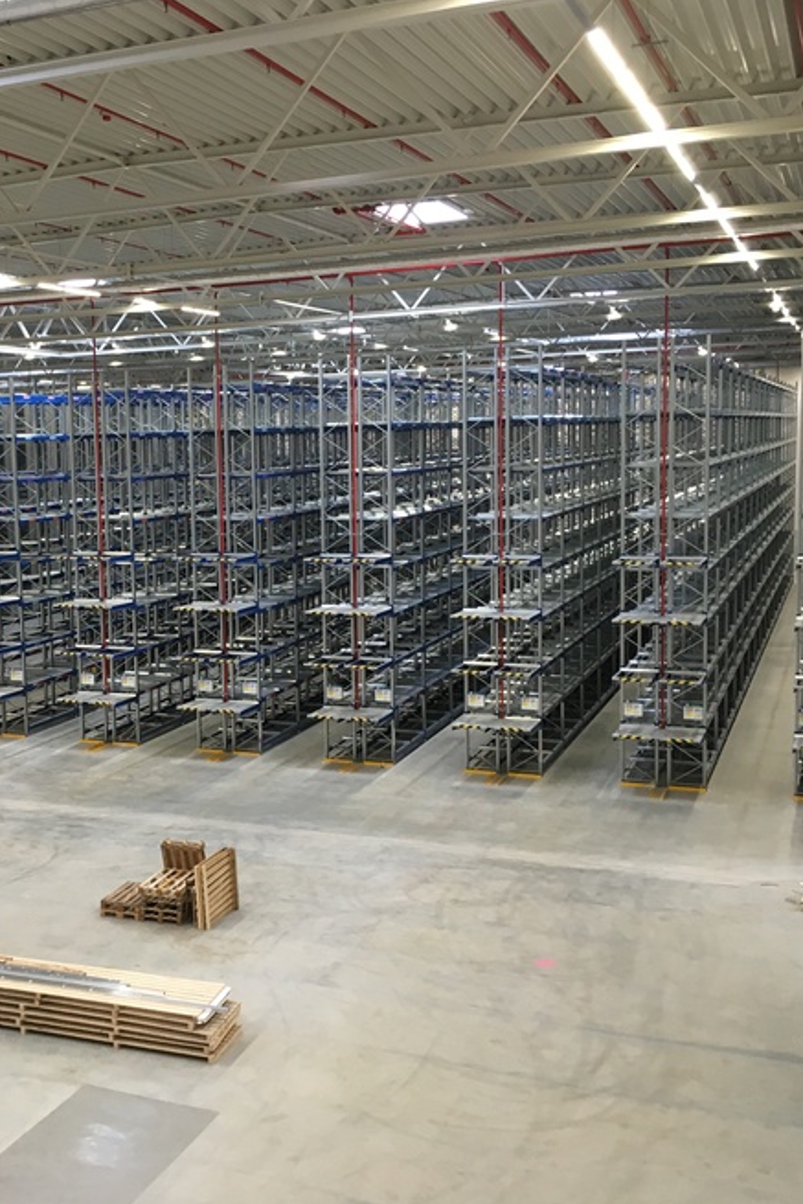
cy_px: 599
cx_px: 153
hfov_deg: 31.7
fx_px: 1371
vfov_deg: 47.4
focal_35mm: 41
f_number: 2.2
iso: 80
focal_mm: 4.15
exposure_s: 1/33
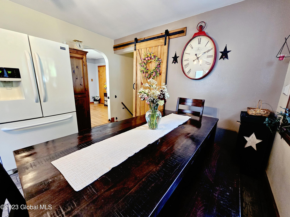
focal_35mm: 13
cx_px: 145
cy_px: 108
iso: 320
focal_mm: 2.2
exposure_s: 1/30
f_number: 2.2
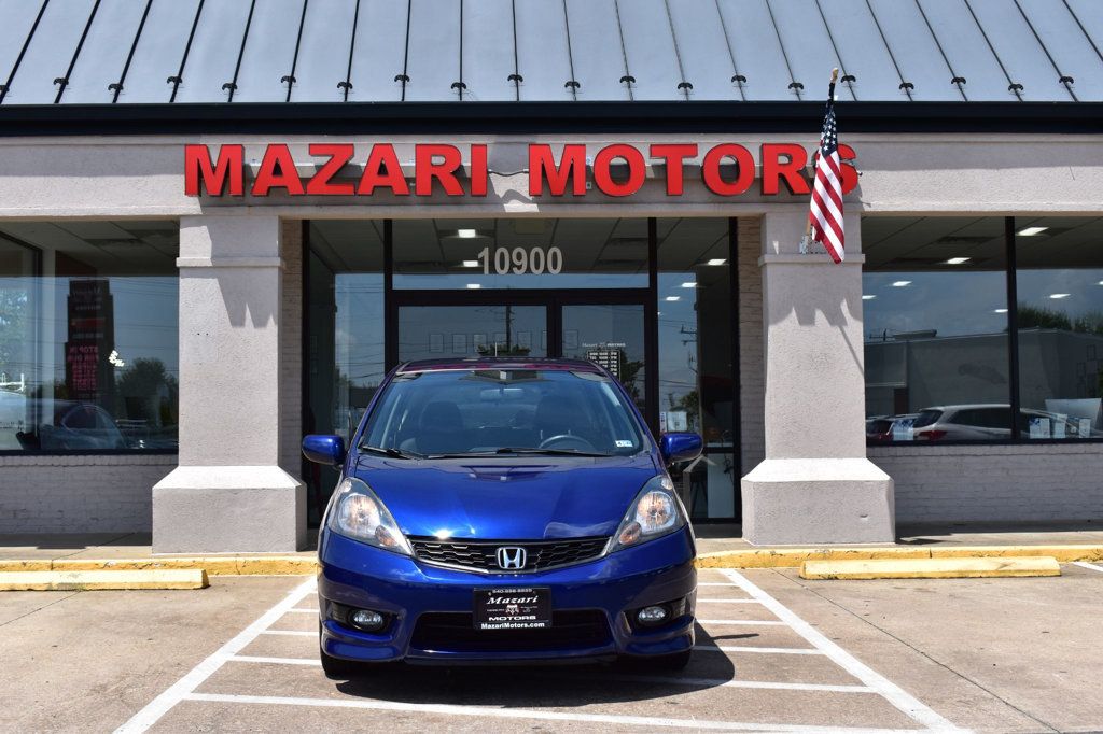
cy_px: 367
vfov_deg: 29.8
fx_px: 1378
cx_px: 552
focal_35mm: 45
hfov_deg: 43.6
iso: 320
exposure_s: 1/500
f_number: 11
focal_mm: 30
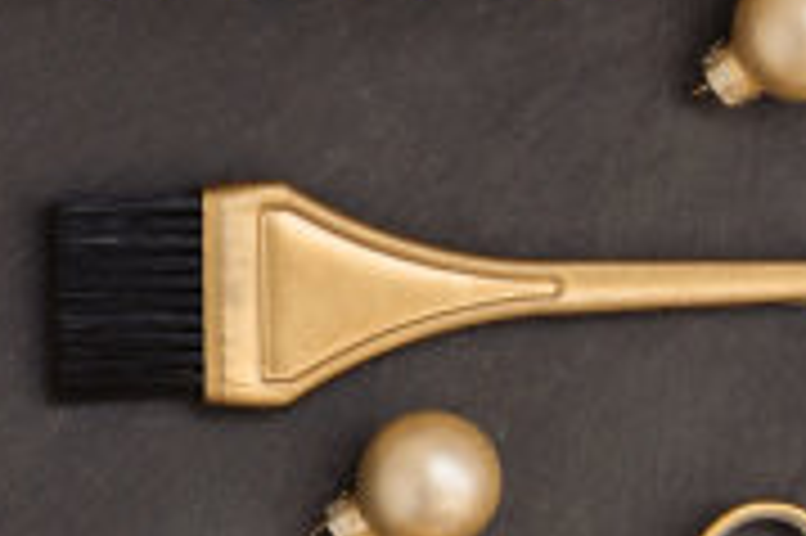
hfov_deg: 11.2
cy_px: 631
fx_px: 4020
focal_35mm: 180
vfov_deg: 7.6
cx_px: -198
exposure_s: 1/60
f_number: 7.1
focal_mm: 35
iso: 100
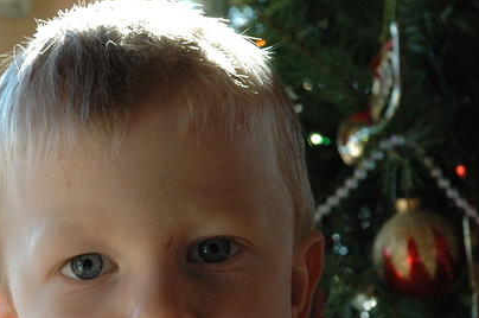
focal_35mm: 133
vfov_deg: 10.2
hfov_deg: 15.4
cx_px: 159
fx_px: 1767
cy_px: 251
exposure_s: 1/250
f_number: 8
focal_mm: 56
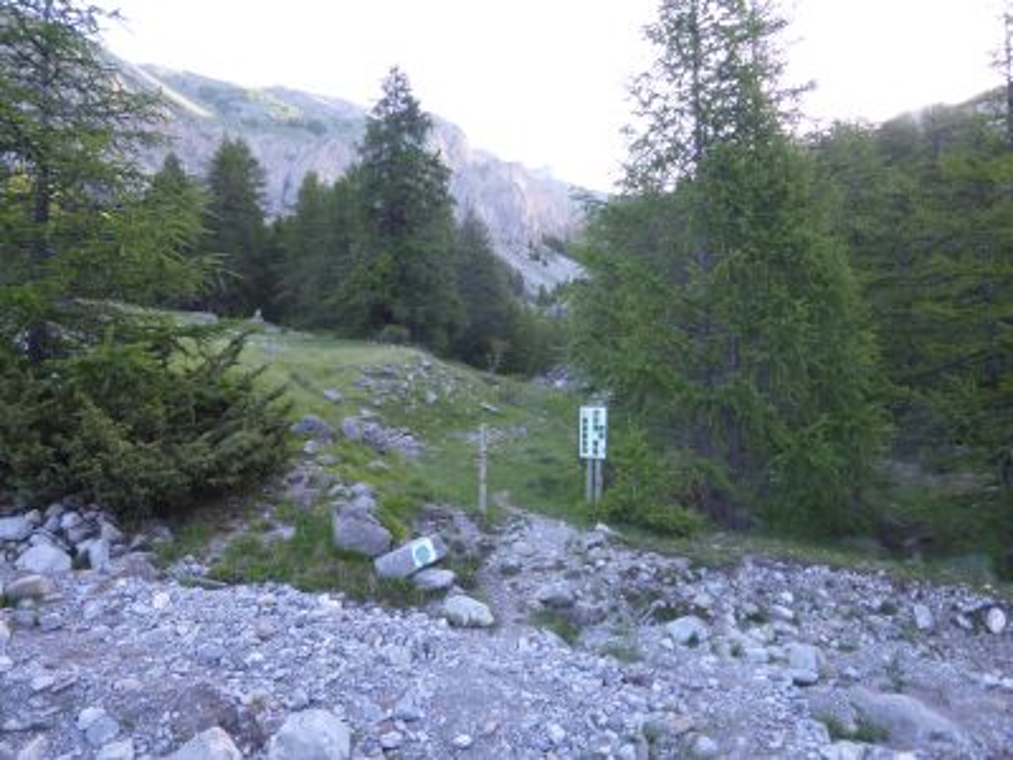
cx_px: 506
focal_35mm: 25
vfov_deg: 54.9
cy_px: 380
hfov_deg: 69.4
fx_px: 732
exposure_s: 1/60
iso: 80
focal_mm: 4.3
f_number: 3.3
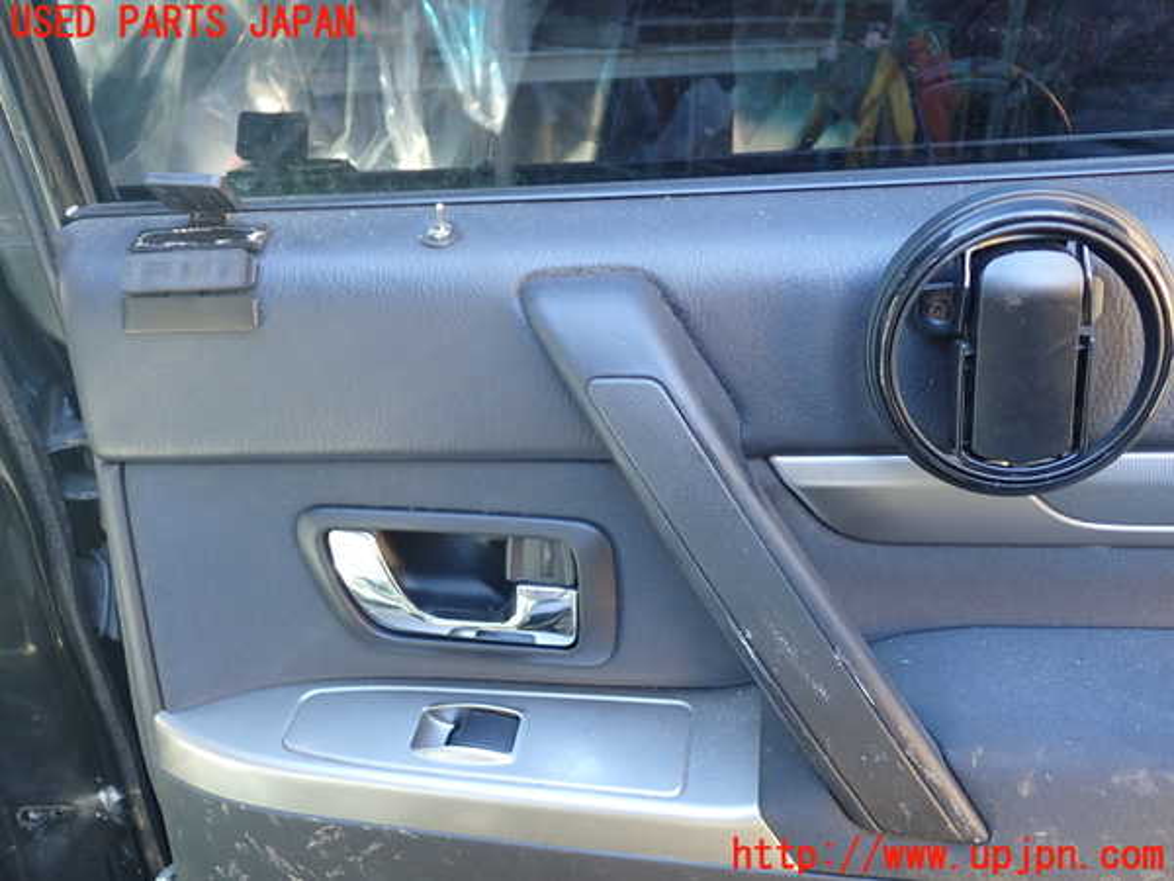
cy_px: 440
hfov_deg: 60.0
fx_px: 1017
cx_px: 587
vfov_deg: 46.8
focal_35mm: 30
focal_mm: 5.4
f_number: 2.3
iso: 200
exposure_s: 1/30
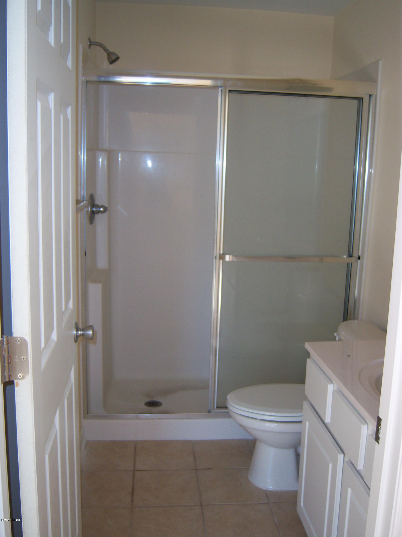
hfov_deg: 39.7
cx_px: 201
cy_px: 268
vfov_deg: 51.4
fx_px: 557
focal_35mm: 36
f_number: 2.8
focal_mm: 7.5
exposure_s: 1/60
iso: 80
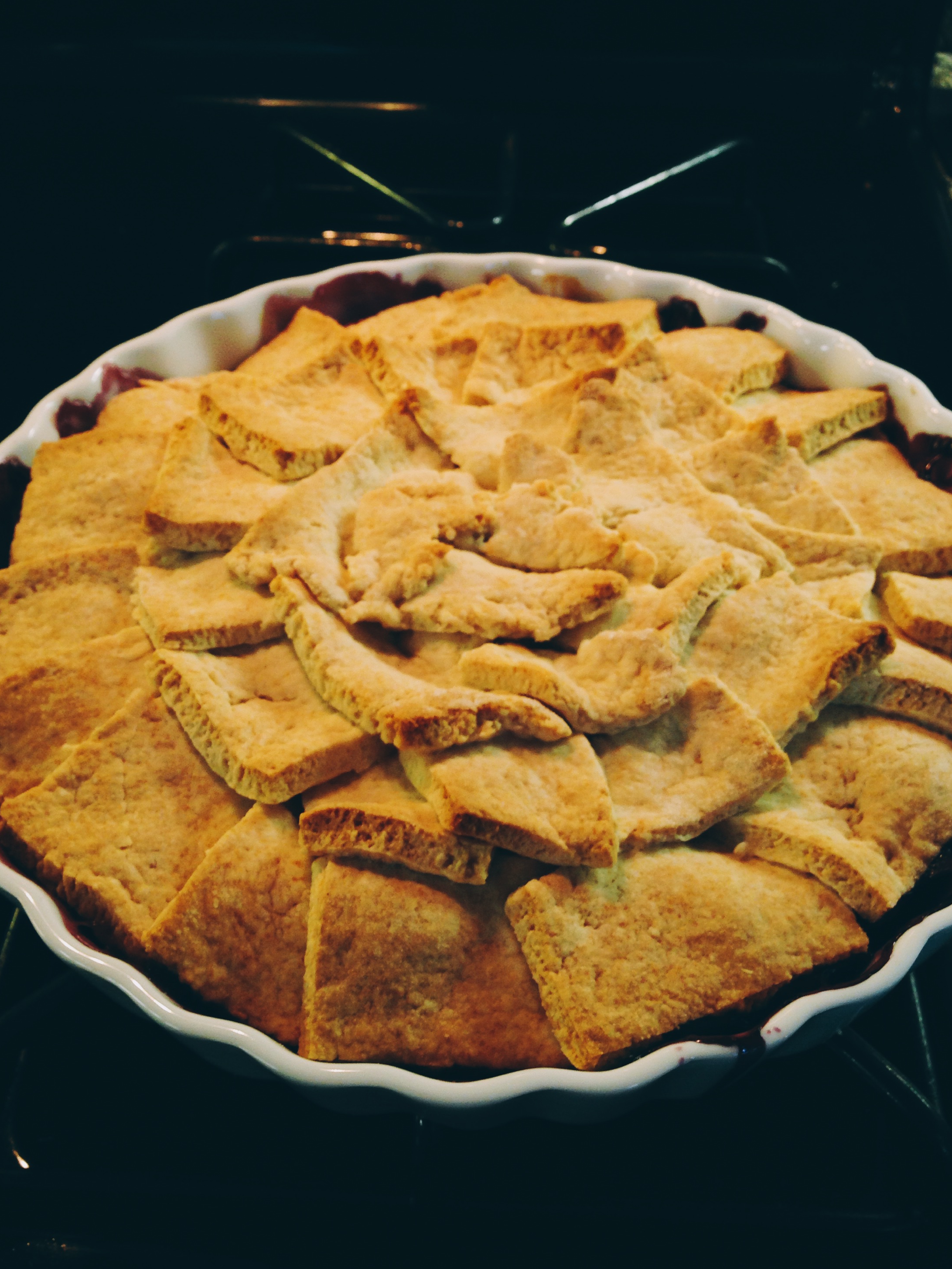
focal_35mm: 37
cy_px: 640
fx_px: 1357
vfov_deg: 50.1
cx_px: 476
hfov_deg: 38.7
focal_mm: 4.12
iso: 80
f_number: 2.4
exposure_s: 1/20
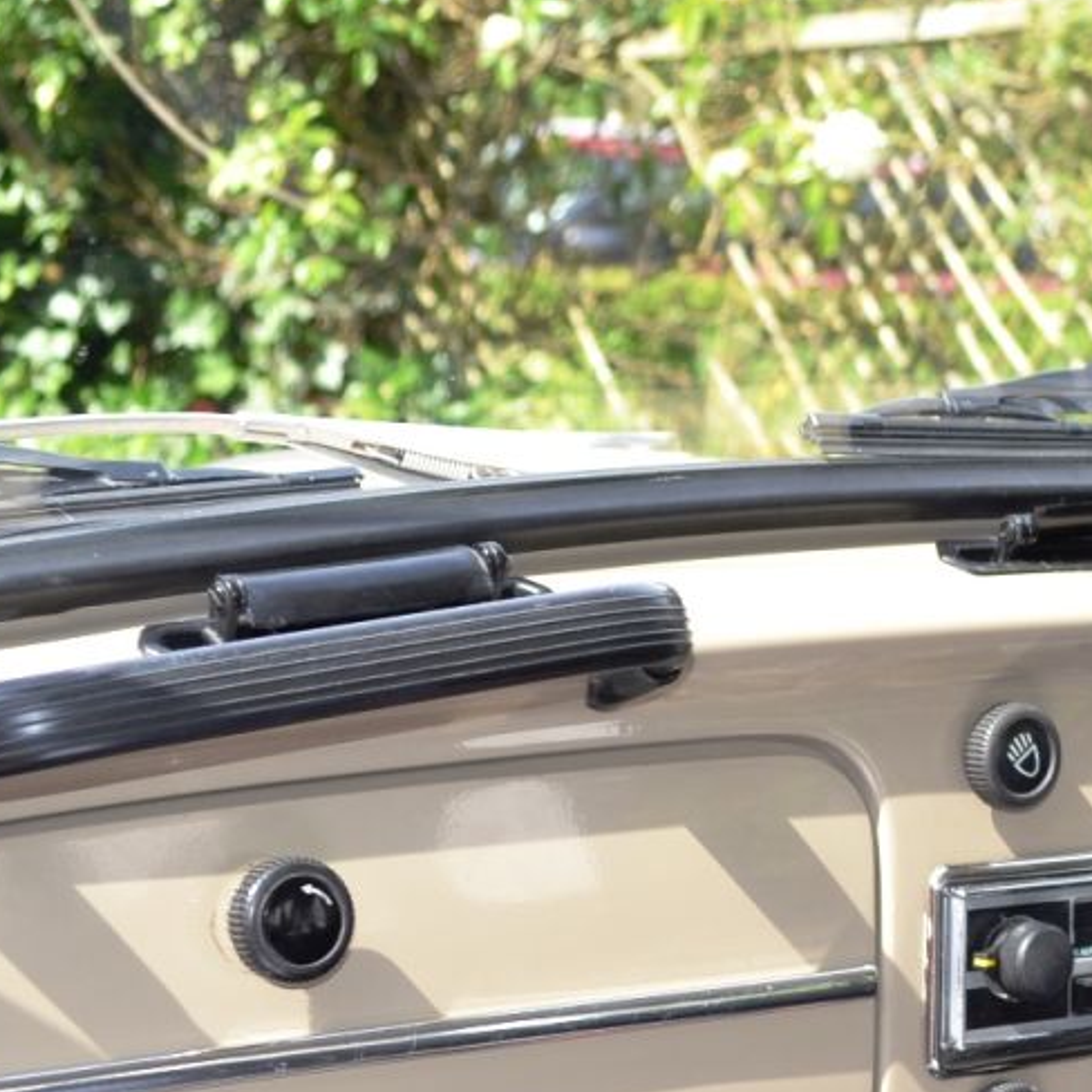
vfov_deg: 18.3
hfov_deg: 17.9
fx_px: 3355
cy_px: 846
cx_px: 1159
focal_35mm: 94
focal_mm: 20
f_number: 4.5
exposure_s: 1/200
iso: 100
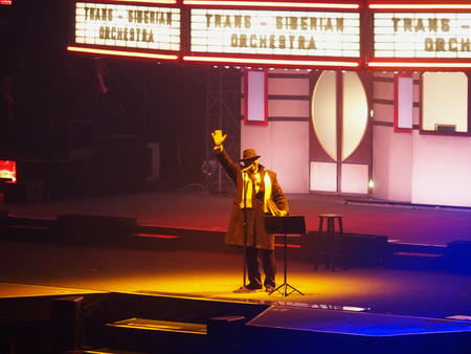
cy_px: 177
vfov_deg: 6.8
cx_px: 236
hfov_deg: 9.0
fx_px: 2995
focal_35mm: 220
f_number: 2.8
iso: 800
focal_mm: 46.7
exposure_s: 1/60
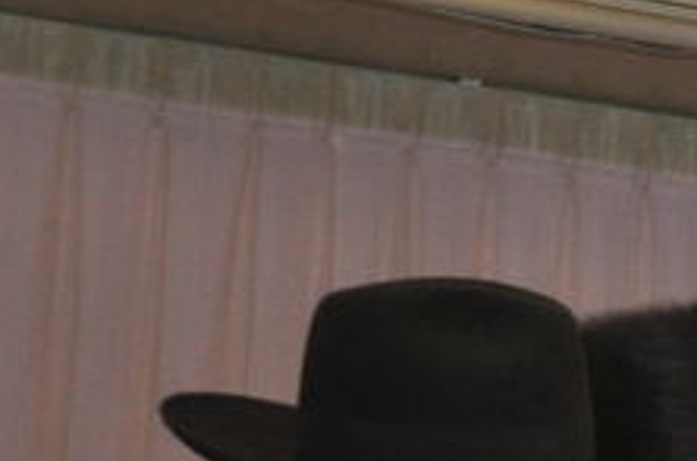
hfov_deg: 8.5
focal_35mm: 208
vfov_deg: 6.4
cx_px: 2016
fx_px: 4018
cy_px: 820
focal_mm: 22
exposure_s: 1/60
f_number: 5.6
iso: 800
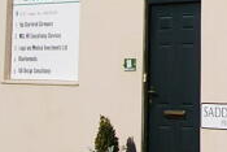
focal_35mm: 167
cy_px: -149
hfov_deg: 11.4
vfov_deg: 7.9
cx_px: 411
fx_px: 1053
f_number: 9
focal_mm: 19
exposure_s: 1/320
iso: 100
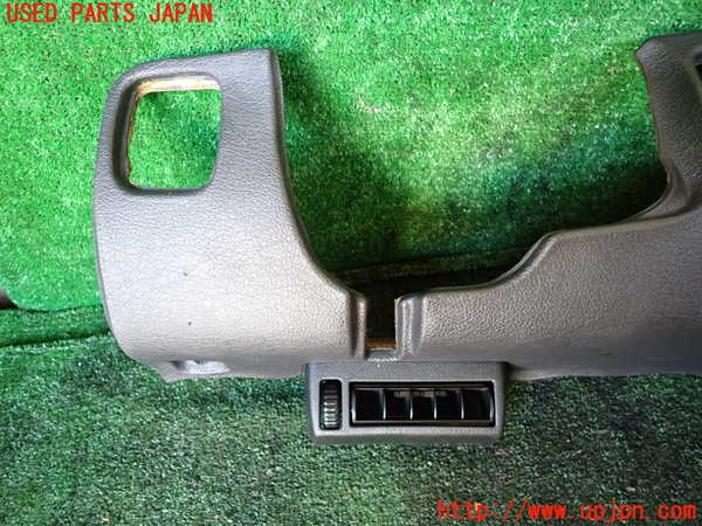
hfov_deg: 69.4
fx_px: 507
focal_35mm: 25
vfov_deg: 54.9
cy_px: 263
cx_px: 351
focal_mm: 4.5
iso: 500
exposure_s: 1/30
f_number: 2
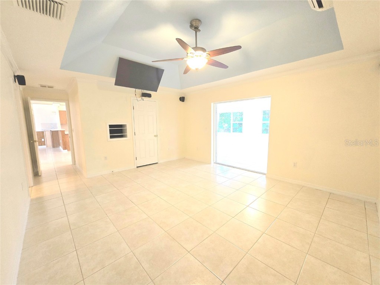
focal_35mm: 13
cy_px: 142
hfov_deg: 106.2
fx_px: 143
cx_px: 190
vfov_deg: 89.9
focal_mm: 2.2
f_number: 2.2
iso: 250
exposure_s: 1/60.2
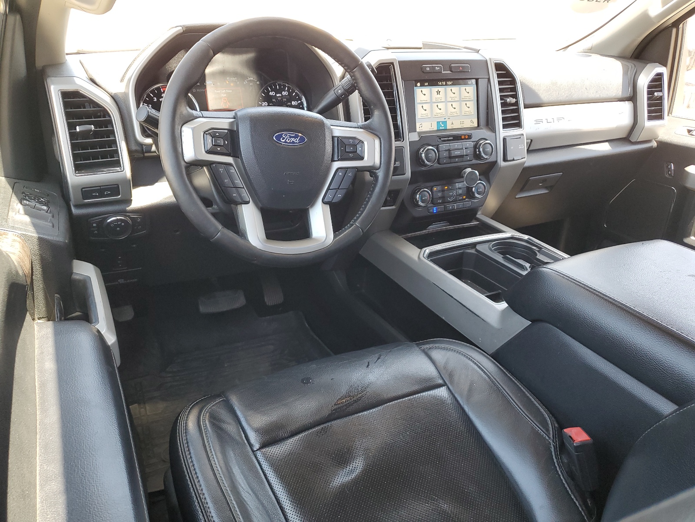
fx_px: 522
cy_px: 261
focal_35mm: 26
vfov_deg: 53.1
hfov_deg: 67.3
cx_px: 348
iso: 73
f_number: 1.5
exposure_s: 1/120
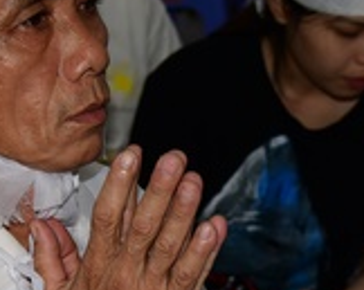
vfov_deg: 11.6
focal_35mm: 132
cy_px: 200
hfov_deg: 14.6
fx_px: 1419
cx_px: 211
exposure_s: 1/60
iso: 320
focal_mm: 35
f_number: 4
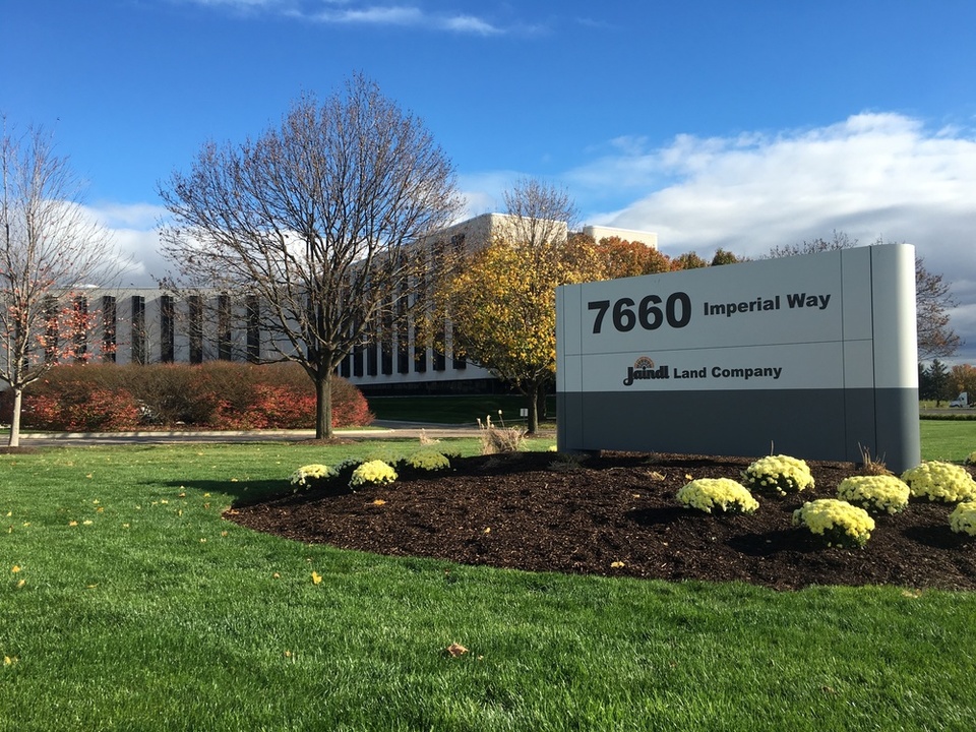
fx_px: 818
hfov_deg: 61.7
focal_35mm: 29
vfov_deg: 48.2
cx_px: 488
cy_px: 366
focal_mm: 4.15
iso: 25
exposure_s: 1/1012
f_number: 2.2
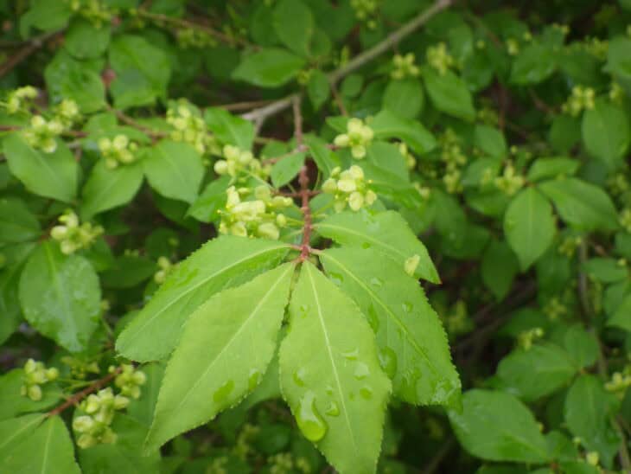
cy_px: 237
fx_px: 620
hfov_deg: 53.9
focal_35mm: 34
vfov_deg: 41.8
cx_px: 316
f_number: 3.8
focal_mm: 6.1
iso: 125
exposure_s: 1/50
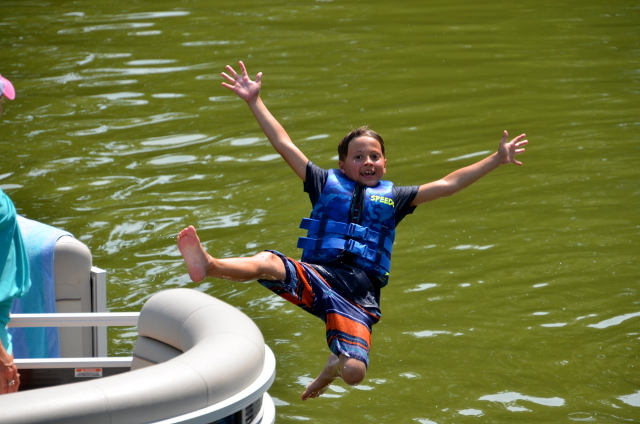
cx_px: 320
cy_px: 212
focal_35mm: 300
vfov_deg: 4.6
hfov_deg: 6.9
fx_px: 5324
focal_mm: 200
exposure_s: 1/1250
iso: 400
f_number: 6
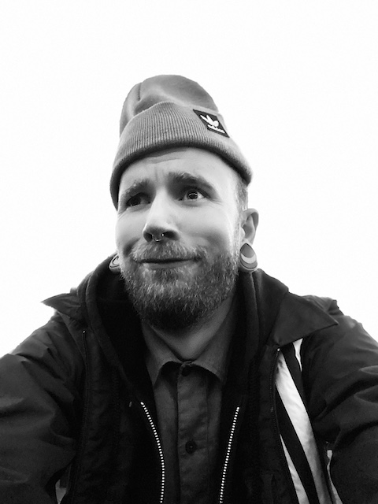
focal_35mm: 30
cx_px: 189
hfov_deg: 46.8
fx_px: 437
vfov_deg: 60.0
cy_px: 252
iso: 1250
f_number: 2.2
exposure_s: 1/15
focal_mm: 2.71
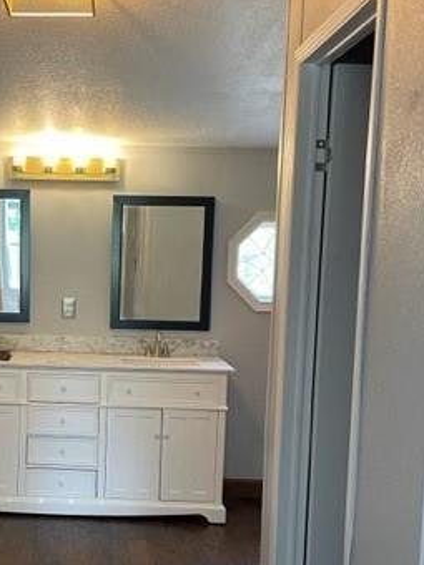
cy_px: 314
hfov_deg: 28.7
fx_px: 800
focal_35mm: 49
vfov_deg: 38.9
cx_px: 53
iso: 100
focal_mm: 4.2
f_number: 1.6
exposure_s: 1/60
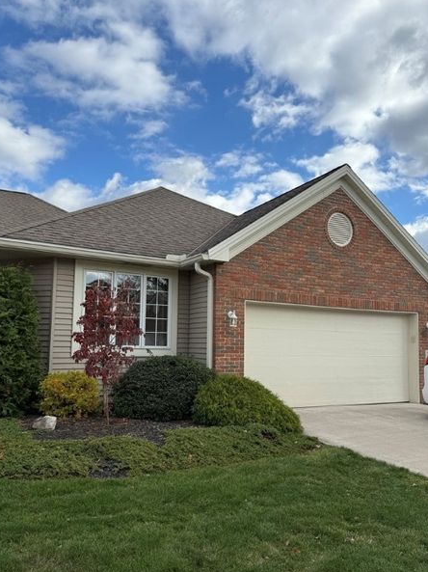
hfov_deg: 51.3
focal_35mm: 27
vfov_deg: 65.3
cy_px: 303
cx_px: 201
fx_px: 446
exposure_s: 1/3021
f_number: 1.78
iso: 80
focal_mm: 6.76
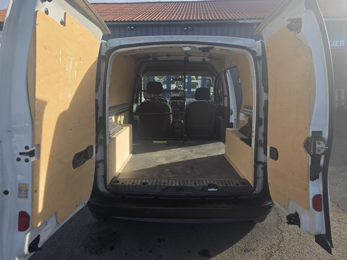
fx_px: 231
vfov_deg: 58.9
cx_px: 174
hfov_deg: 73.9
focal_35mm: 23
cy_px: 130
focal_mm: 6.25
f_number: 1.7
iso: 80
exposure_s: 1/3436
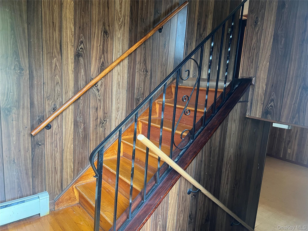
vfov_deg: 53.1
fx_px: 231
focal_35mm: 26
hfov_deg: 67.3
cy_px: 116
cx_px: 154
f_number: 1.5
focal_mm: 5.7
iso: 250
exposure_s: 1/60
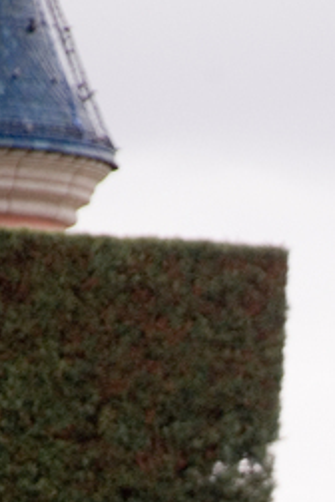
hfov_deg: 2.5
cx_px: 367
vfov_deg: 3.7
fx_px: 7737
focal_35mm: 554
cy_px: 674
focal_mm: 135
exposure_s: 1/160
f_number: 6
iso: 800
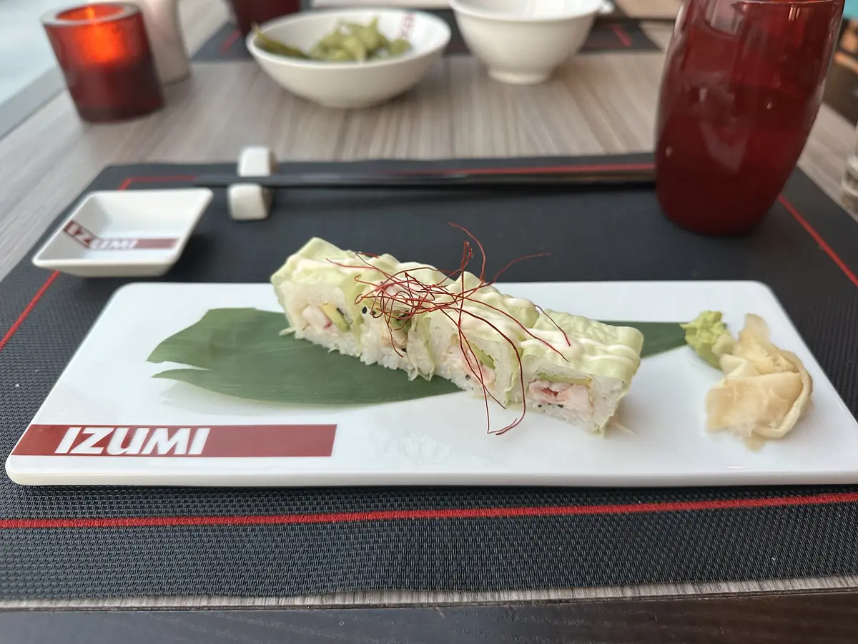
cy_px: 322
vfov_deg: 56.8
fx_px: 595
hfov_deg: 71.6
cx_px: 429
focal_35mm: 24
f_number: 1.78
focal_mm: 6.86
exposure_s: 1/78
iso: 250
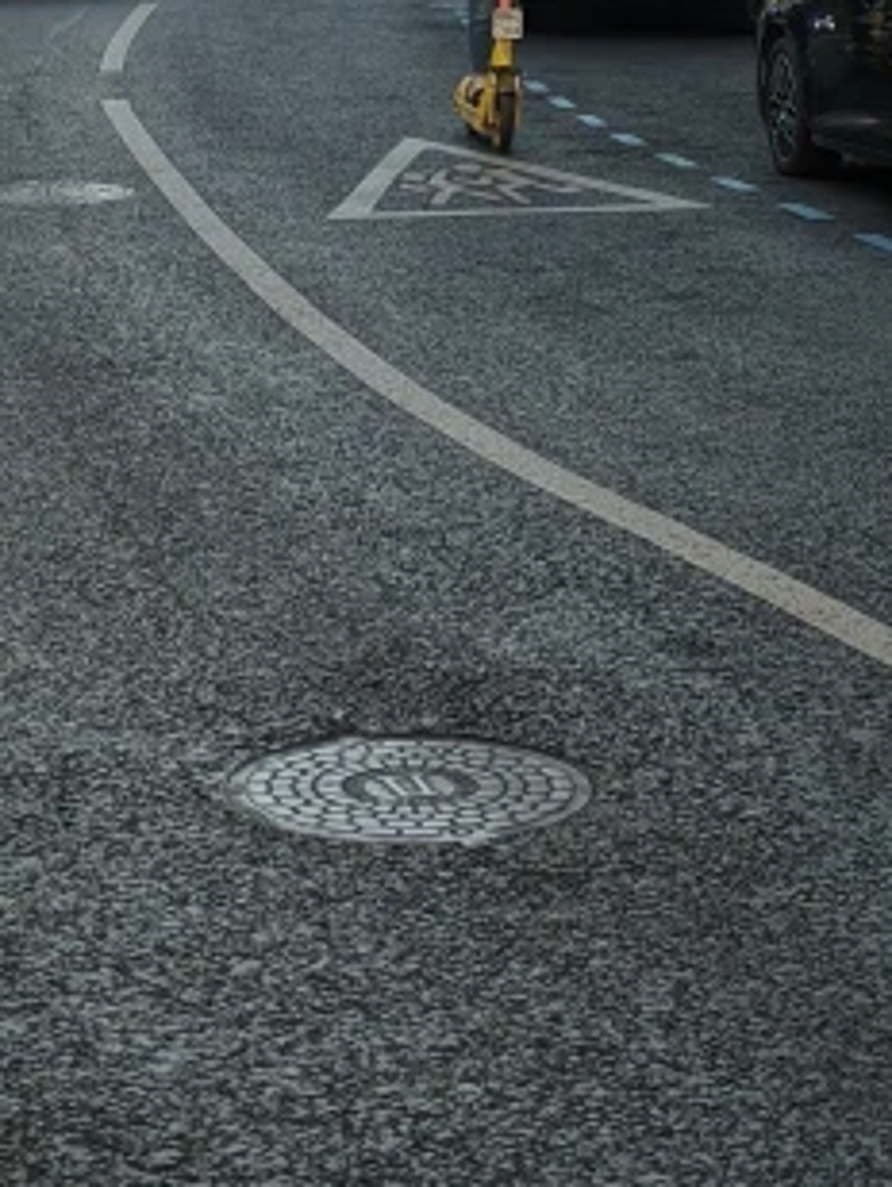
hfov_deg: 15.3
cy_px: -407
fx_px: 3330
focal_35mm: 97
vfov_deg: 18.6
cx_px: 402
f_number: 1.89
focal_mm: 5.43
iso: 87
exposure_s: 1/225
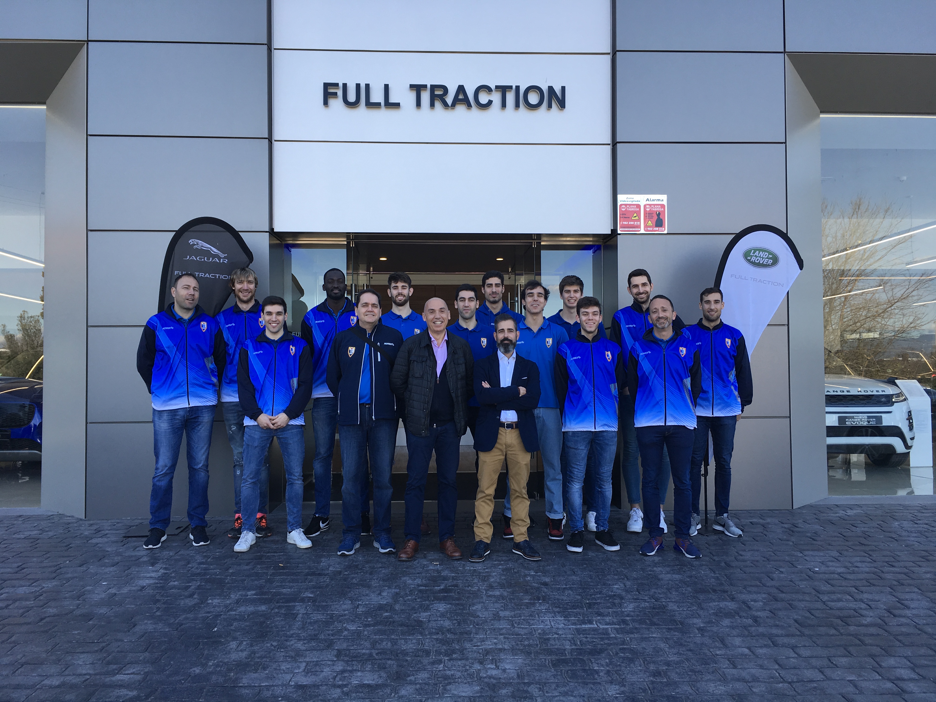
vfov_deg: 48.2
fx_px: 784
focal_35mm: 29
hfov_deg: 61.7
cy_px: 351
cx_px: 468
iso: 25
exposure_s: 1/269
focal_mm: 4.15
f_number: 2.2
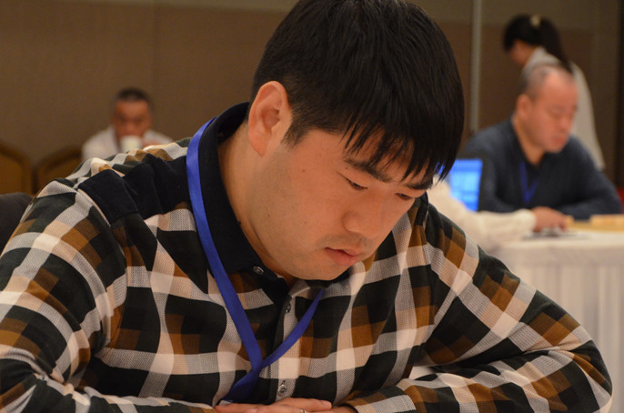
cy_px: 241
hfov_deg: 16.8
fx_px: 2110
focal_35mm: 122
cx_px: 351
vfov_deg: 11.2
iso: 2000
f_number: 5.3
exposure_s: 1/30
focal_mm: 62
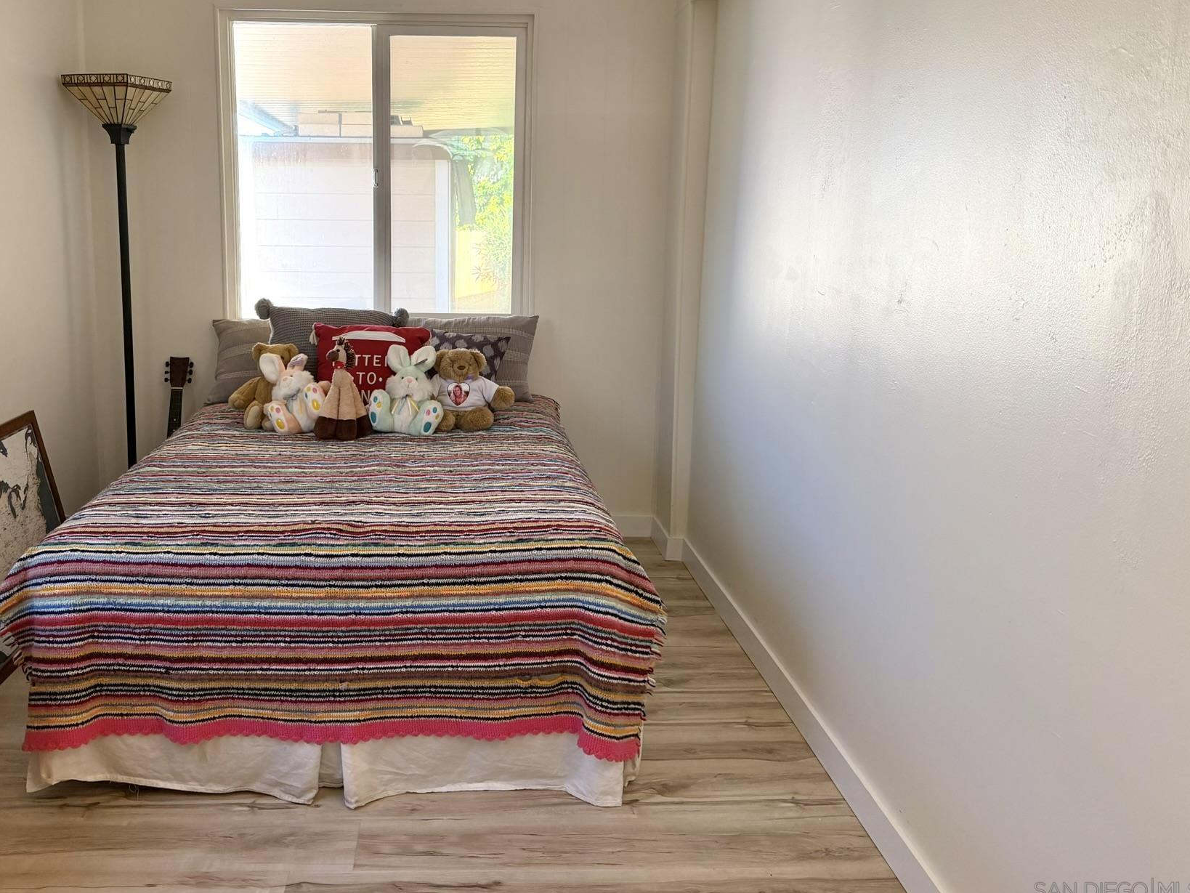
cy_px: 348
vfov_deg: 46.5
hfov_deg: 59.4
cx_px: 464
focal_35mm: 30
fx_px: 1031
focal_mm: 6.76
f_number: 1.78
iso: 200
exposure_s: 1/217
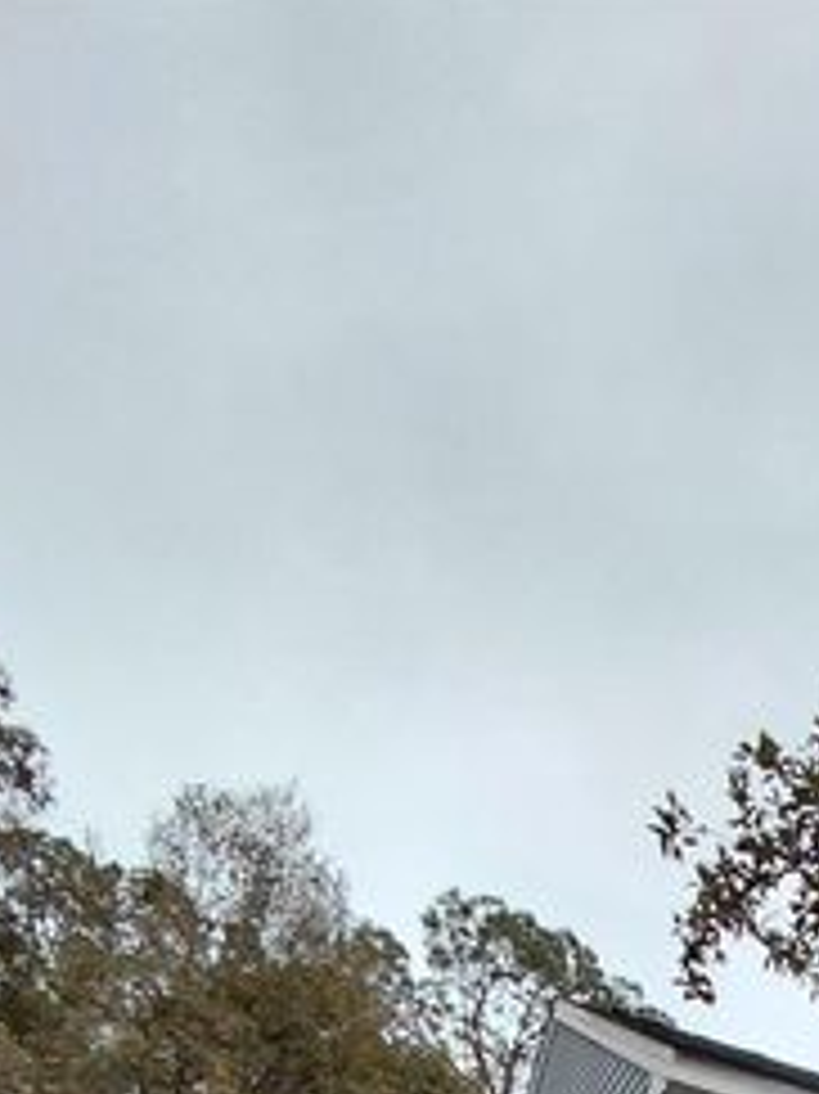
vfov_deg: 31.2
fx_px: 1389
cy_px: 1483
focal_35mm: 44
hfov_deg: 30.9
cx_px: 783
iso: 40
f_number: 2.2
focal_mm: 1.64
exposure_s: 1/787
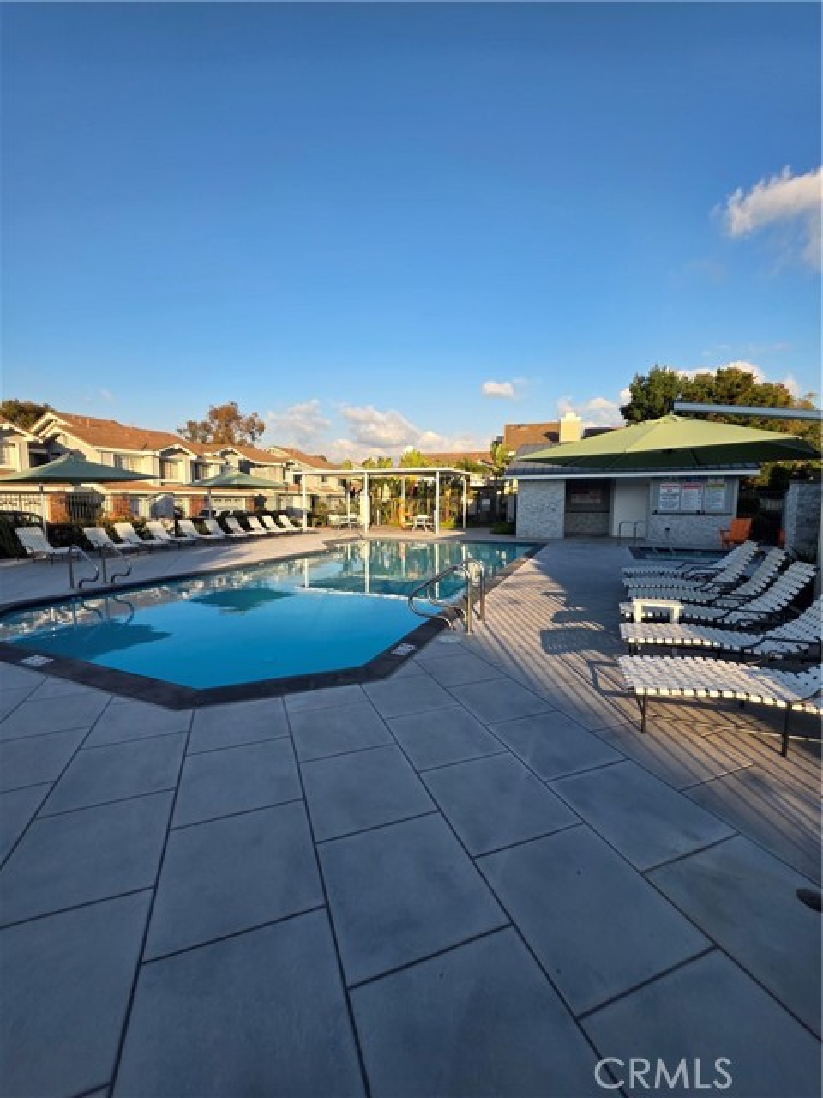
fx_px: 412
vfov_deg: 106.2
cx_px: 412
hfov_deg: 89.9
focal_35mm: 13
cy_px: 549
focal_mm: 2.2
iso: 40
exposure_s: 1/1090
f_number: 1.9
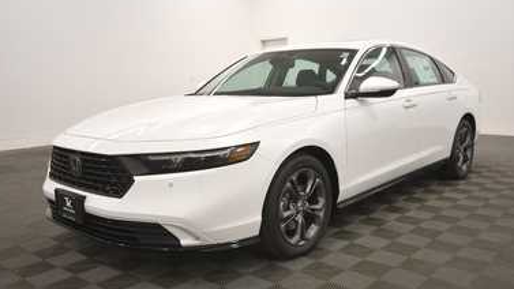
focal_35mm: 30
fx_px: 409
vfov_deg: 38.9
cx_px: 260
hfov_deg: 64.3
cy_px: 147
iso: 800
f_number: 5.3
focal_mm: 18
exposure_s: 1/250
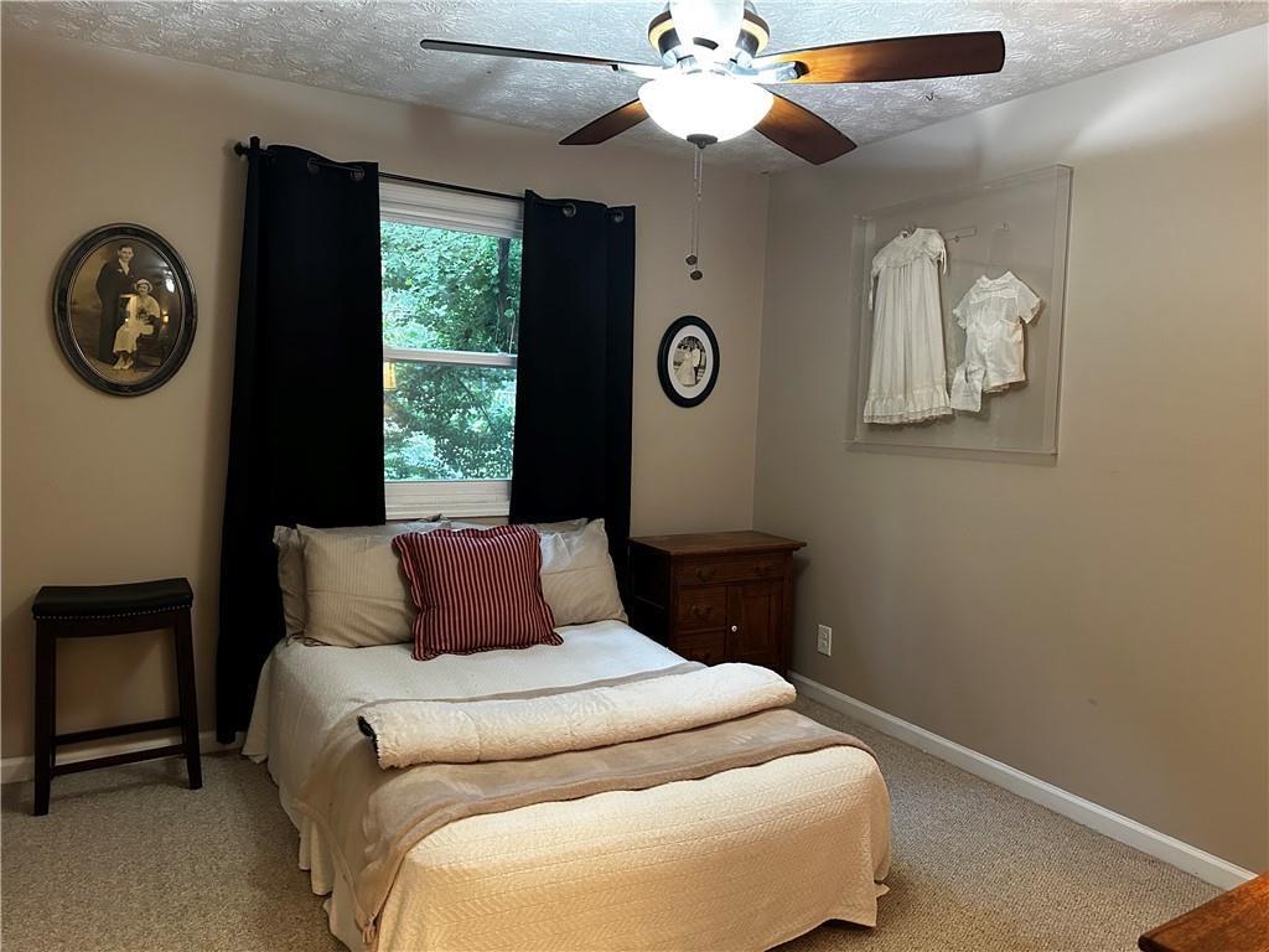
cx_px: 634
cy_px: 476
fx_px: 880
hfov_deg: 71.6
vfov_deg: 56.8
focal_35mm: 24
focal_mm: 6.86
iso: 640
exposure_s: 1/60
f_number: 1.78
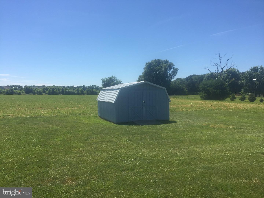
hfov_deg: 61.7
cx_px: 132
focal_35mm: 29
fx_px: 221
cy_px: 99
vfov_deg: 48.2
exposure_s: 1/1799
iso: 32
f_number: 2.2
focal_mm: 4.15
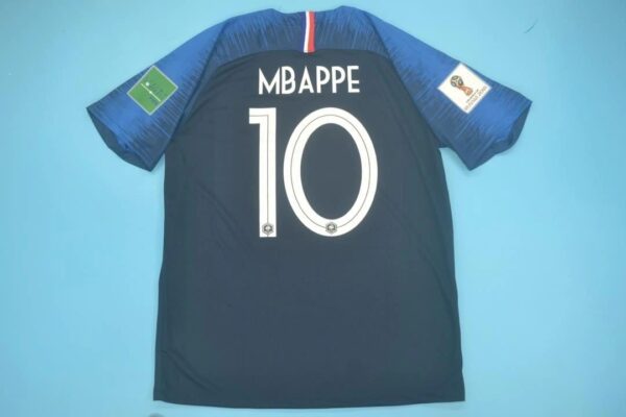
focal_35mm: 33
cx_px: 313
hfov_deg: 57.2
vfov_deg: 40.0
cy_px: 208
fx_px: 574
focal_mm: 22
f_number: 3.8
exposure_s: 1/80
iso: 200
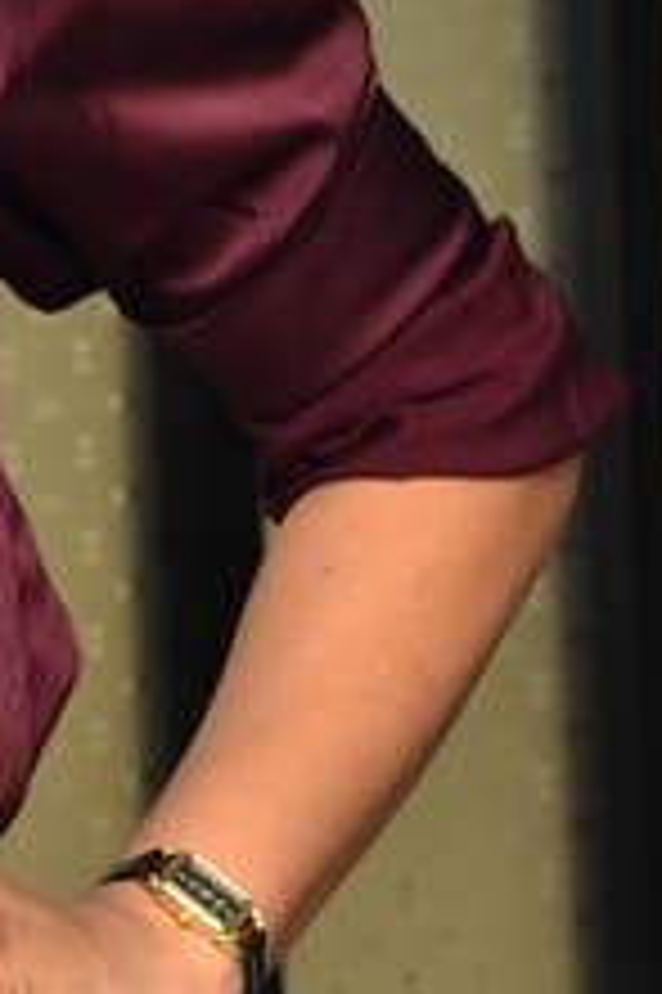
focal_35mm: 426
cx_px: -468
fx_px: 11768
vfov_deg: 4.8
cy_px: 207
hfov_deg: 3.2
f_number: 4
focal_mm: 98
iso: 1600
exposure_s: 1/125
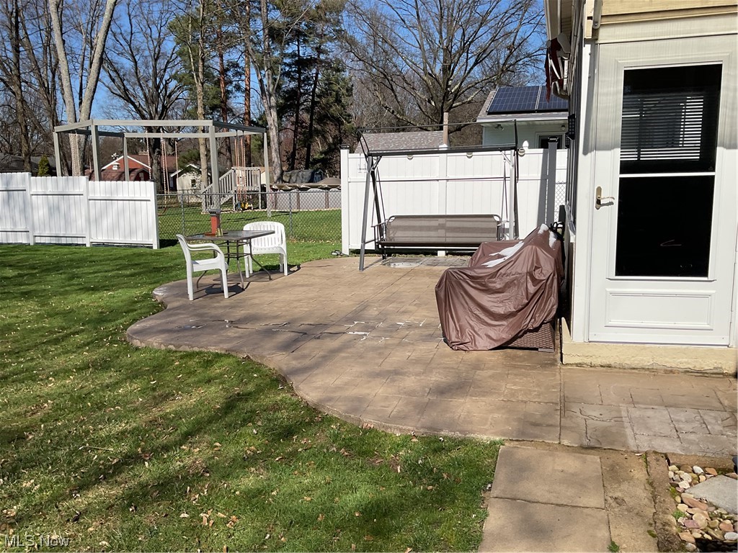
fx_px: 618
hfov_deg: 61.7
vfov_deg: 48.2
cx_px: 369
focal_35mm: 29
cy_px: 276
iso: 16
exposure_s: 1/2538
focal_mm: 3
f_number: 1.8
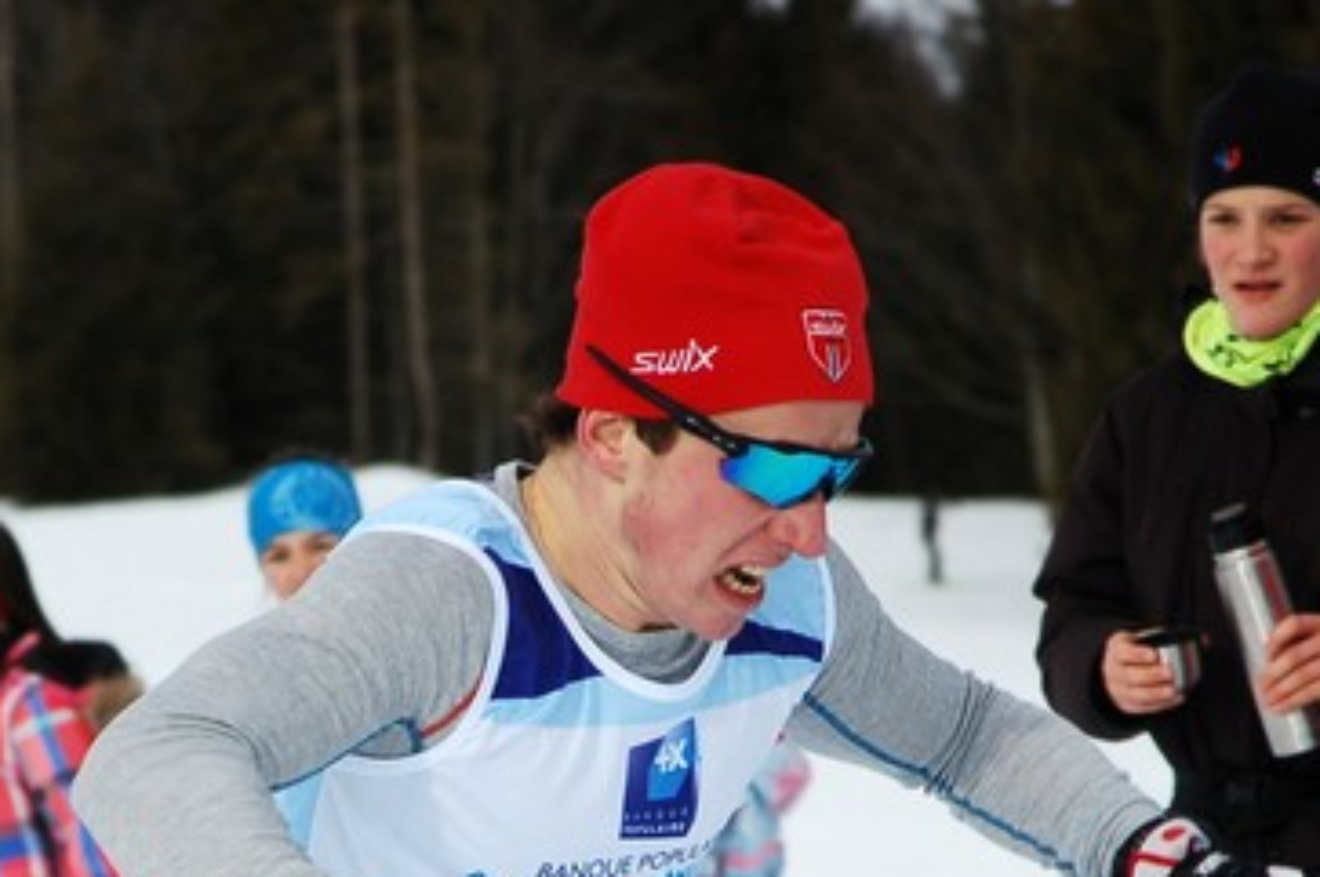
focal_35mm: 281
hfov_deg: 7.3
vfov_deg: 4.9
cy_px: 961
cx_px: 451
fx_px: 10293
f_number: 4.5
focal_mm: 85
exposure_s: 1/1000
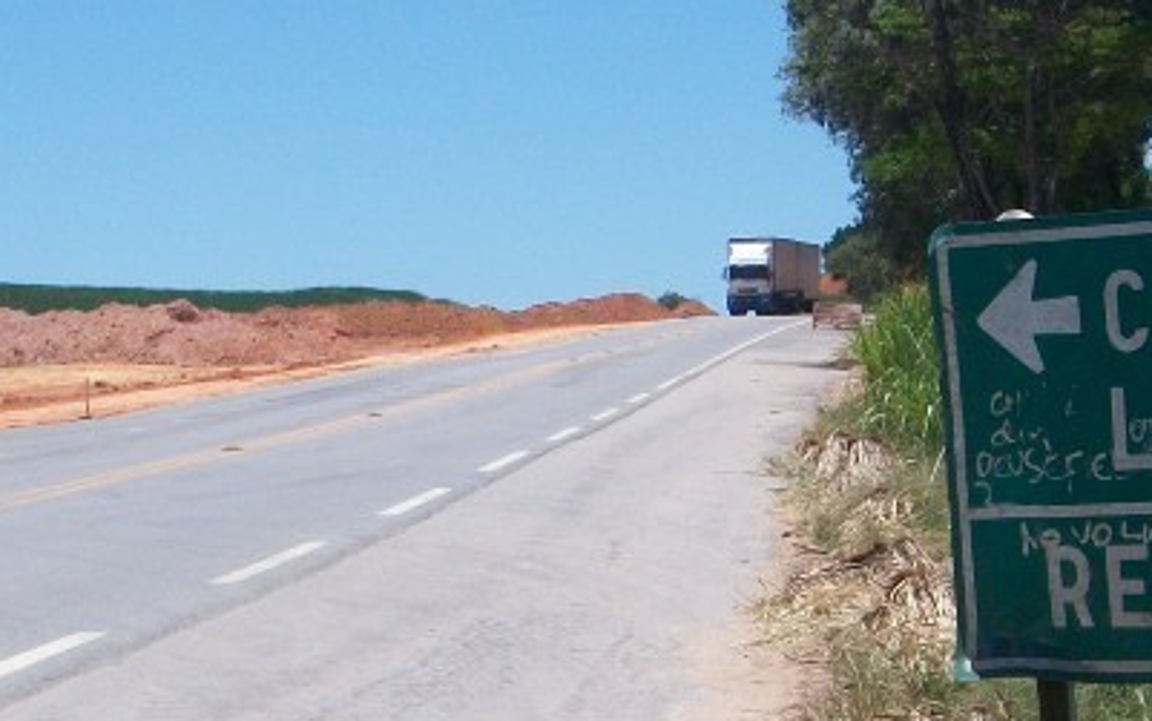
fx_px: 3738
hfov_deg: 17.5
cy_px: 618
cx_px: 543
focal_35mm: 119
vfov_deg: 11.0
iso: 80
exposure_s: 1/320
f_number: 6.3
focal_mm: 7.8
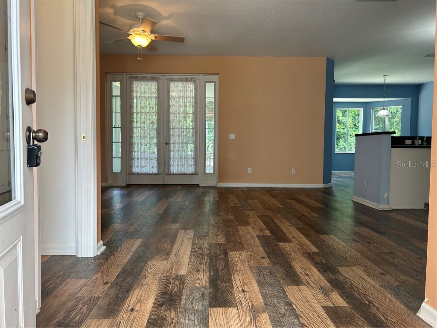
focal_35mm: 26
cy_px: 164
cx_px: 218
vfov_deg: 53.1
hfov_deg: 67.3
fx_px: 328
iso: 64
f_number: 1.5
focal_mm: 5.7
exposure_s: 1/120
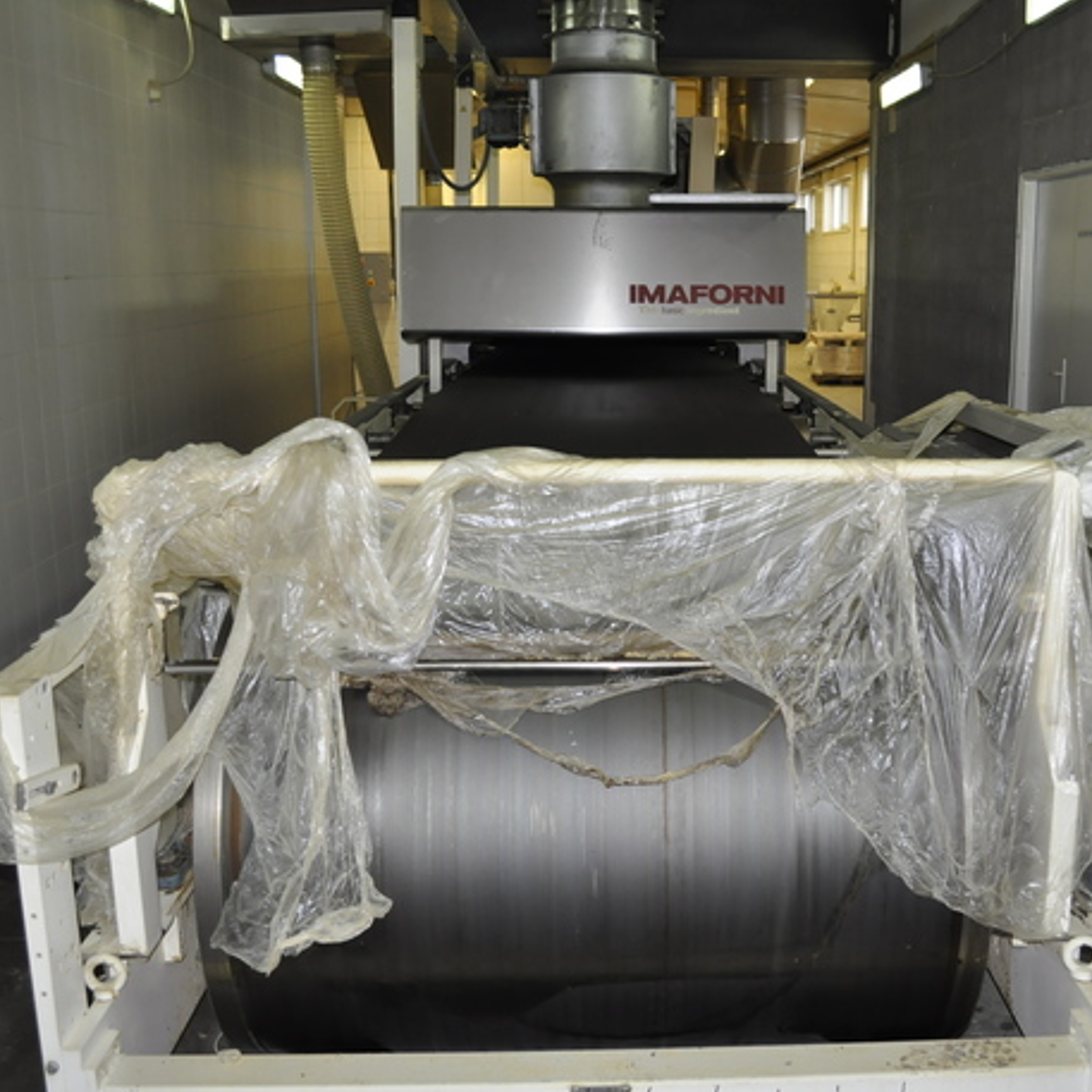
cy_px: 551
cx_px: 671
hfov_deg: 42.6
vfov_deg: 42.8
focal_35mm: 39
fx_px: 1392
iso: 800
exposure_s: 1/60
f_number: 3.8
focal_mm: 20
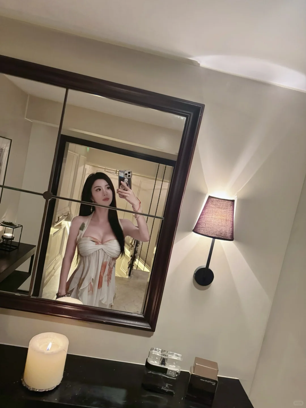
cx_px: 153
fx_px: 283
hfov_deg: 56.8
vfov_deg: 71.6
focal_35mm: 24
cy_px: 204
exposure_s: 1/33
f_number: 1.78
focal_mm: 6.76
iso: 640
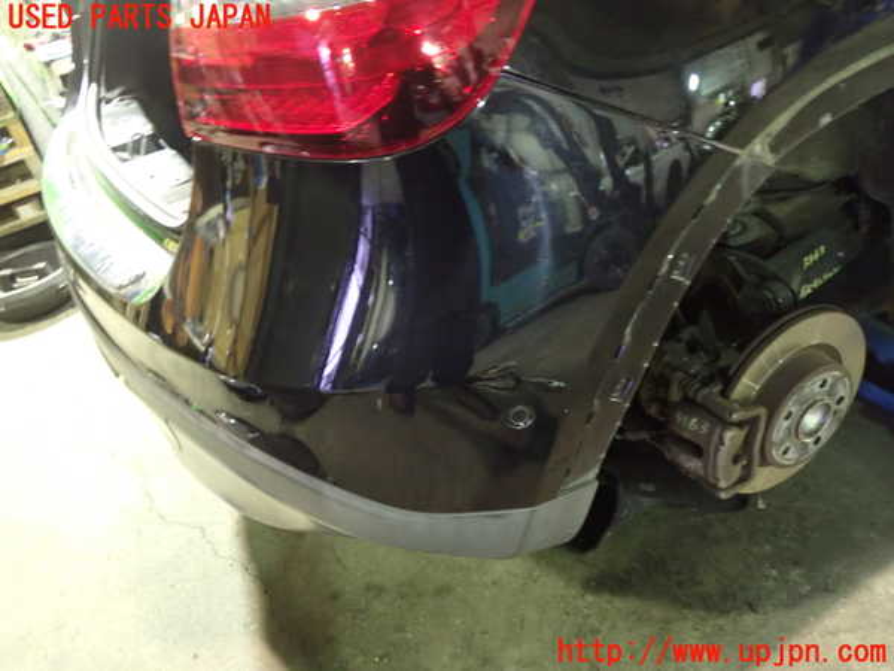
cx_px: 447
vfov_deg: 46.8
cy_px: 336
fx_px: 775
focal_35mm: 30
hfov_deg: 60.0
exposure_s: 1/8
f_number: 2.3
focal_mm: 5.4
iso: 1000
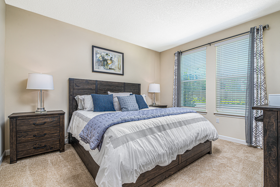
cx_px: 140
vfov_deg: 73.8
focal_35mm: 16
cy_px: 94
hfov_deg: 96.7
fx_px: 124
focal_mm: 16
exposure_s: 1/4
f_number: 9
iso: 320
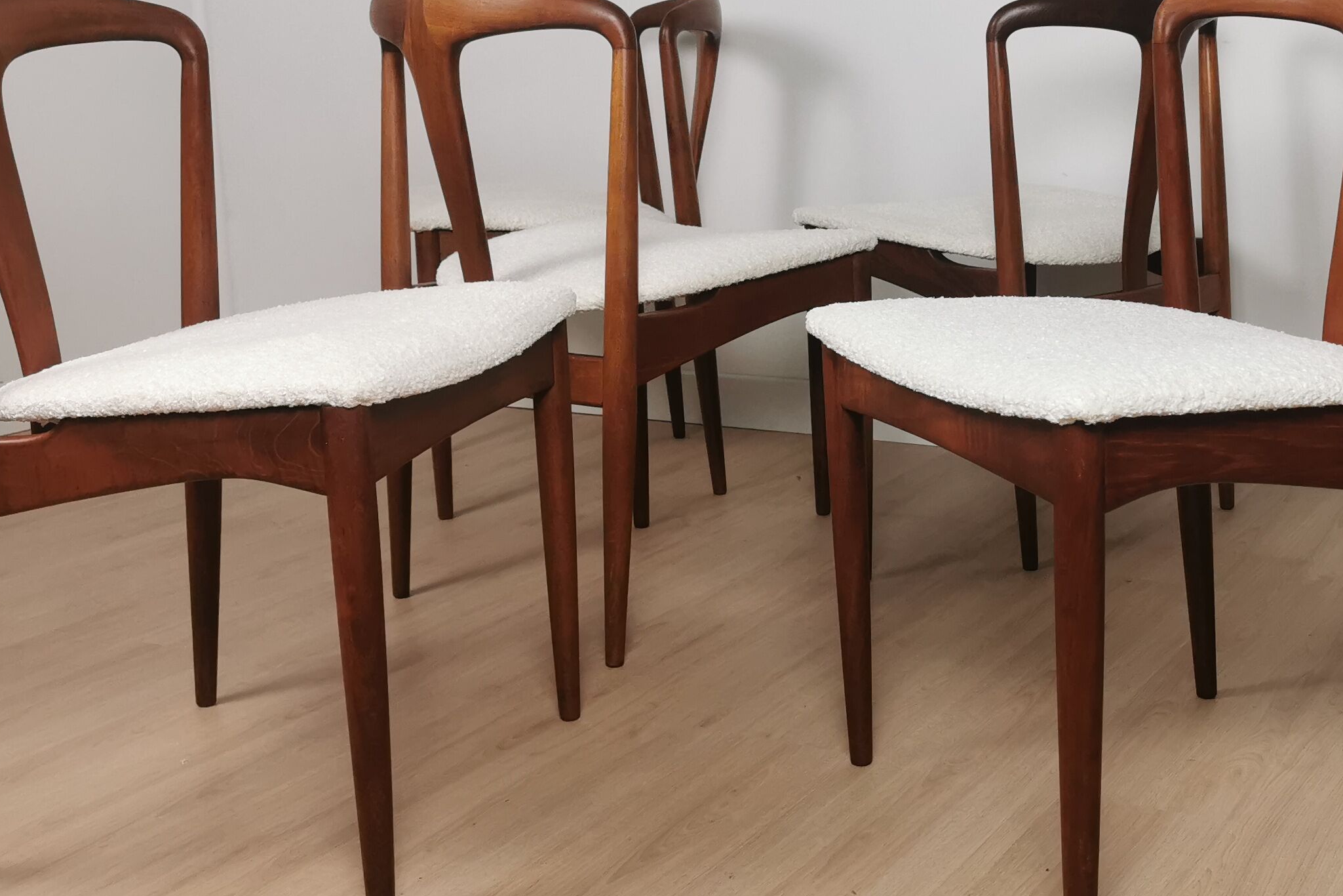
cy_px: 389
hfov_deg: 39.1
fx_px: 1865
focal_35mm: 50
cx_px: 913
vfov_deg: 27.0
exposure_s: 1/100
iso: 160
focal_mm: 5.56
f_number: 1.6
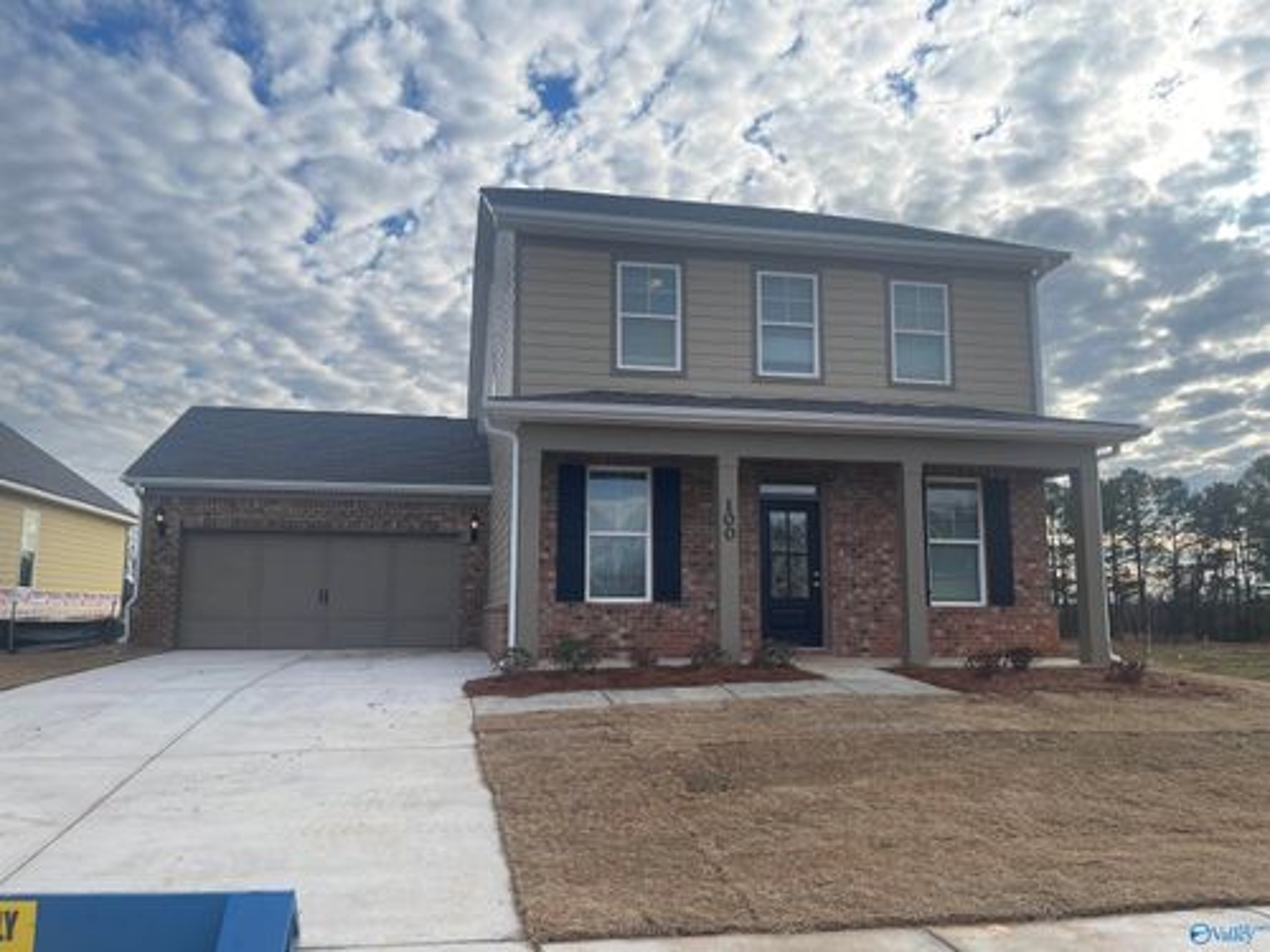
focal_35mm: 25
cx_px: 635
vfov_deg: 54.9
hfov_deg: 69.4
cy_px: 476
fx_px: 917
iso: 32
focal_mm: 5.1
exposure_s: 1/2336
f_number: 1.6
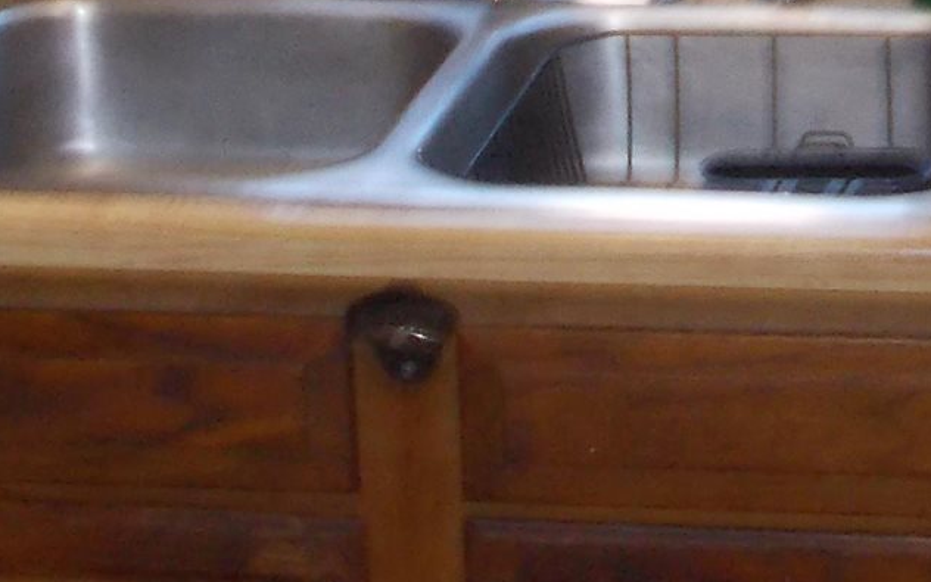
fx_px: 3400
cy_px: -196
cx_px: 632
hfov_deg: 15.6
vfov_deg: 9.6
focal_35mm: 134
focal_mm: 4.6
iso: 200
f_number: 3.2
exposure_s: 1/25
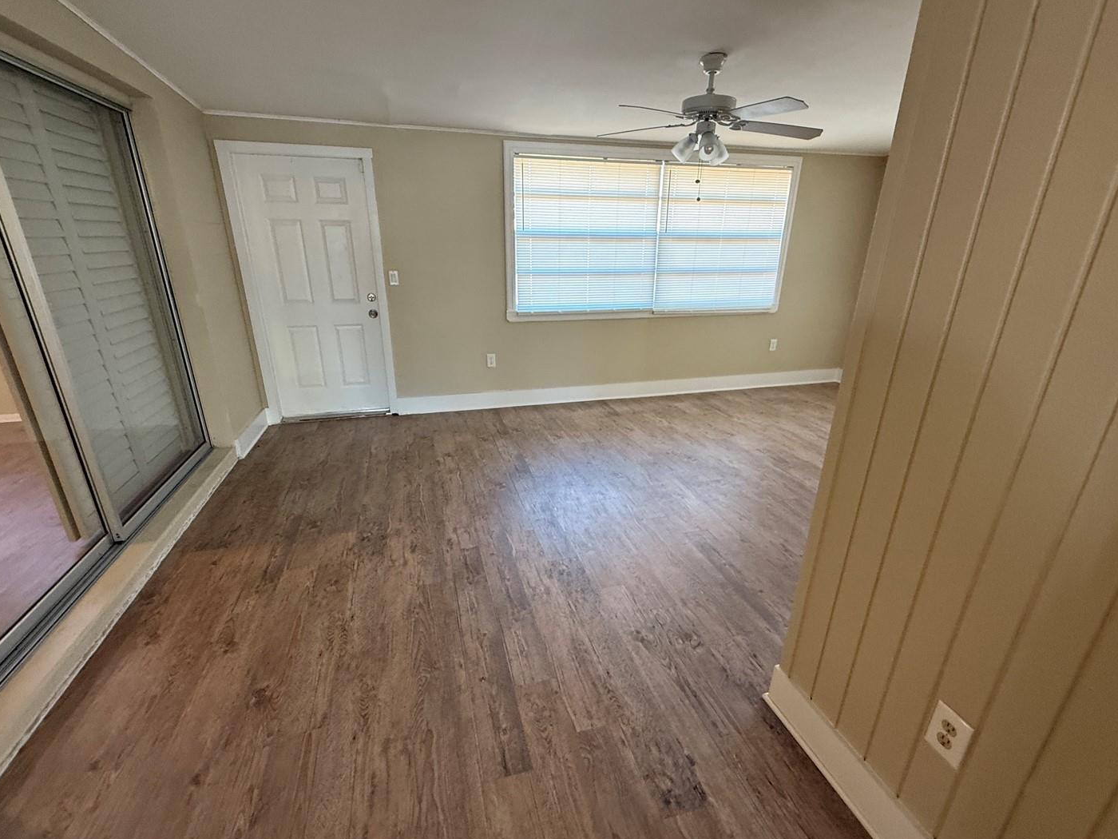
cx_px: 557
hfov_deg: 94.5
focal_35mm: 16
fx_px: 517
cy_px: 434
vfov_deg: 78.1
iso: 250
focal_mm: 2.22
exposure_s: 1/60
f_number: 2.2
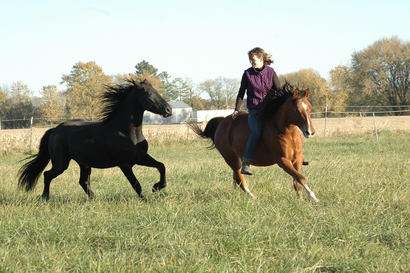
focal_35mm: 150
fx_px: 1707
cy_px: 136
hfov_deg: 13.7
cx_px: 205
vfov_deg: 9.1
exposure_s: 1/400
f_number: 7.1
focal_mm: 100
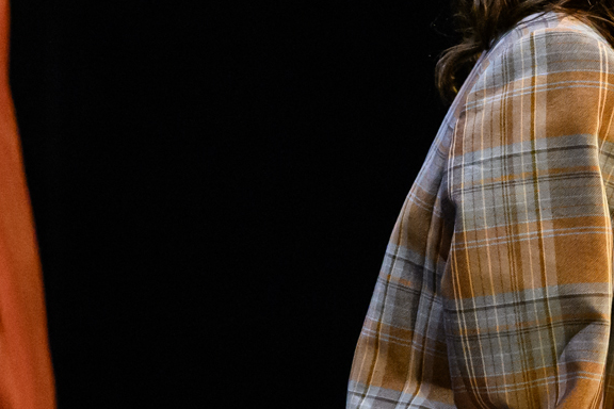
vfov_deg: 3.8
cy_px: 81
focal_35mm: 366
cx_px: 370
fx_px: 6242
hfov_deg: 5.6
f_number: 4
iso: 6400
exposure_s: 1/320
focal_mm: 85
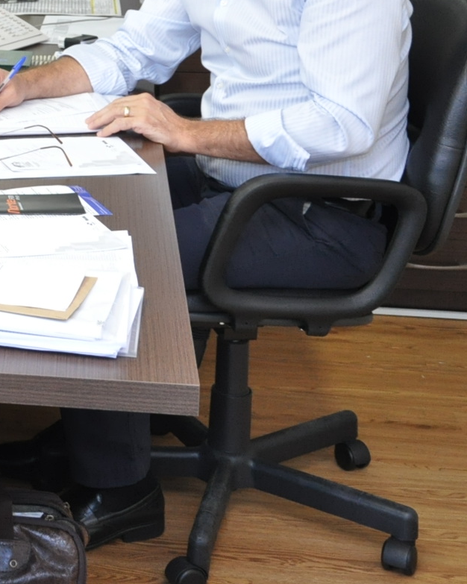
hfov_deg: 14.5
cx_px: -308
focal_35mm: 96
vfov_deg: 19.6
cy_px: 69
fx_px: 1664
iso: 1250
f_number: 6.3
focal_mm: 25
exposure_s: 1/60
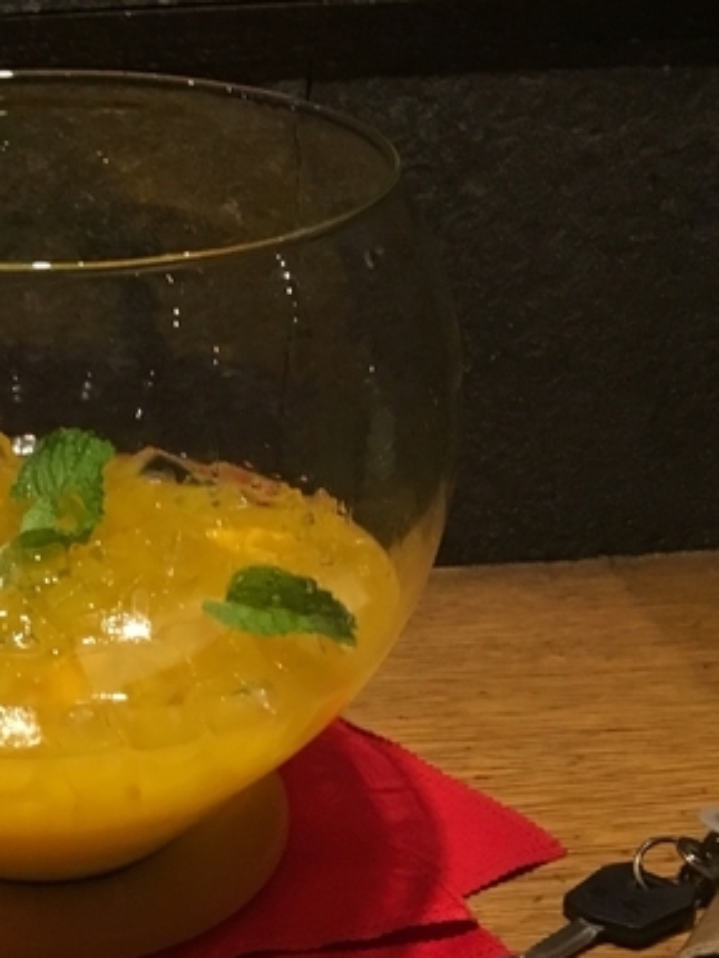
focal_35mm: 78
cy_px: 749
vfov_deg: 24.7
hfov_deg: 18.0
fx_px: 2159
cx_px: -123
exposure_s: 1/33
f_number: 2.2
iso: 160
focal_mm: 4.15
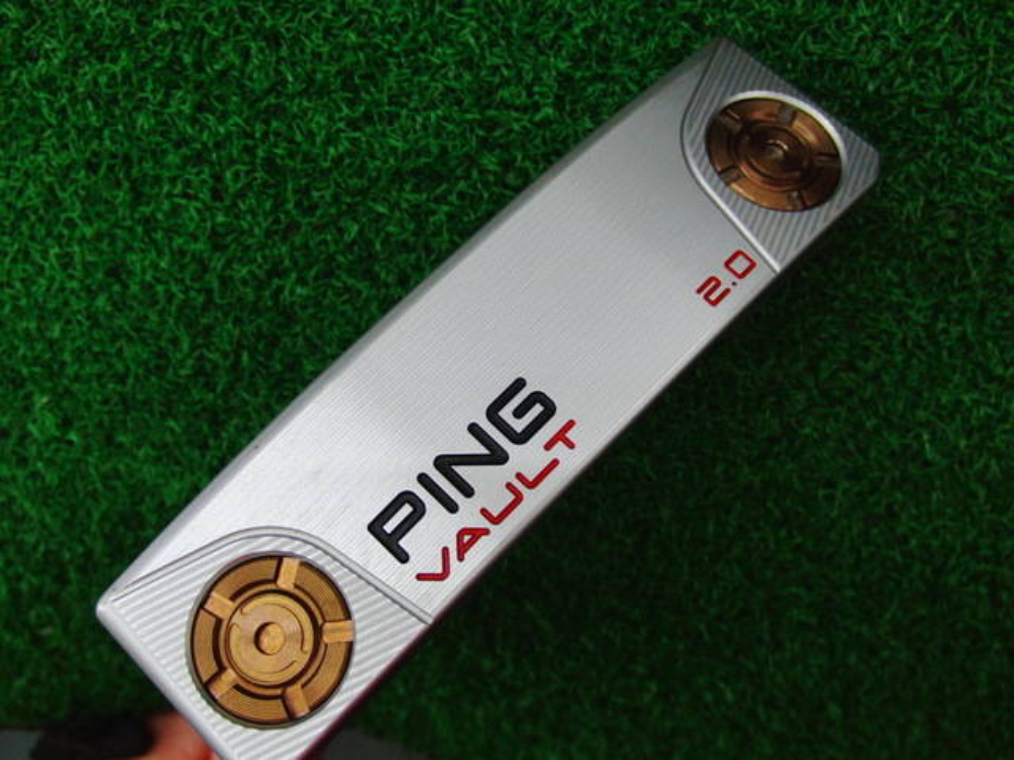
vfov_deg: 38.7
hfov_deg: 50.1
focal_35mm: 37
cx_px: 507
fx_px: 1084
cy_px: 380
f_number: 3.6
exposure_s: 1/80
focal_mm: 6.42
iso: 320
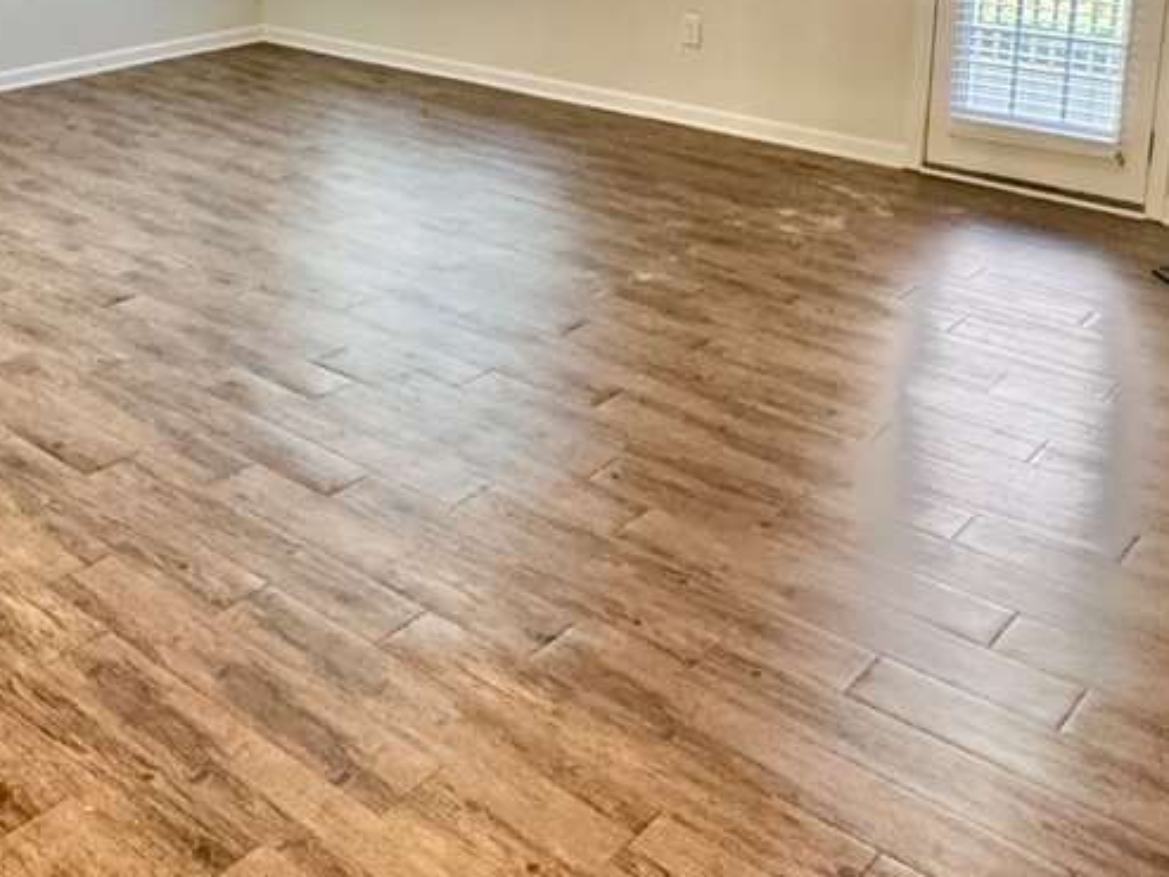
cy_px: 41
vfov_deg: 31.6
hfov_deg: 43.5
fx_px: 1452
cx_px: 430
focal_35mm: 43
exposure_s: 1/120
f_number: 2.2
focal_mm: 2.22
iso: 250
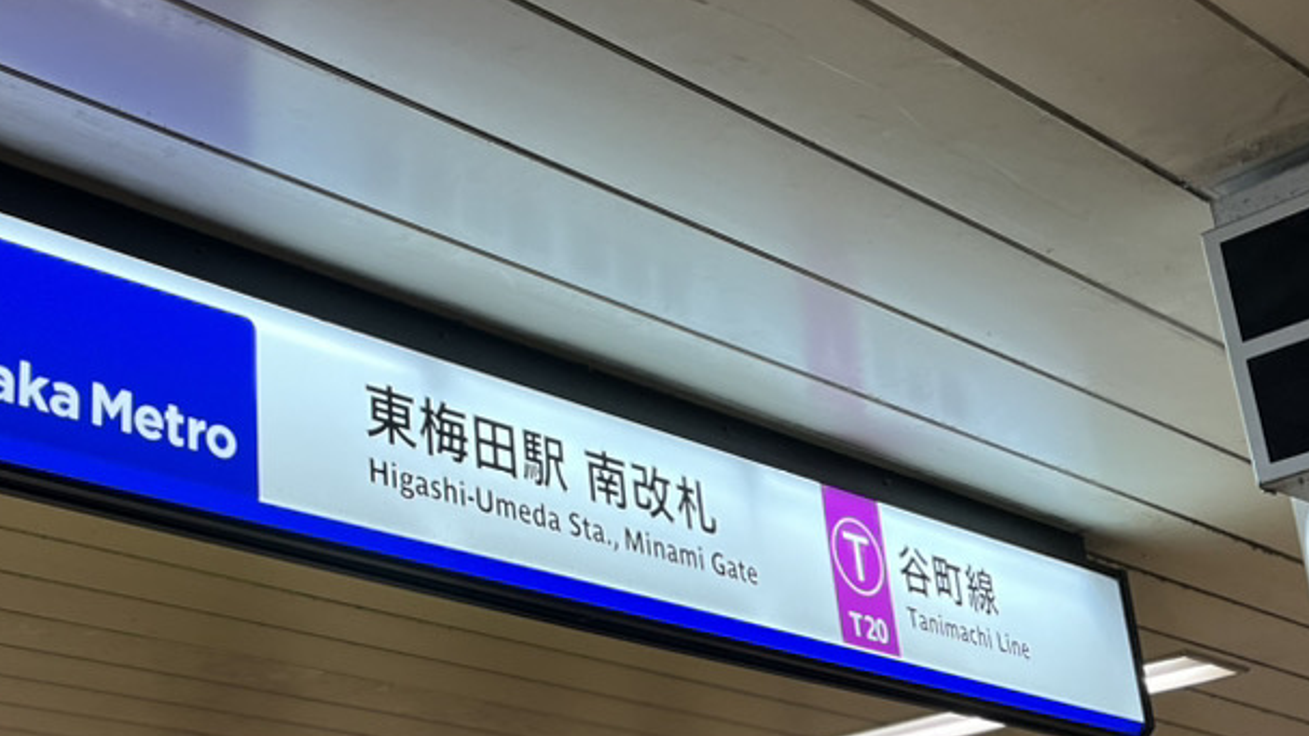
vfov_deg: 21.4
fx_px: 1943
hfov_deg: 36.5
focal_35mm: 56
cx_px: 347
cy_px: 455
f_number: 1.6
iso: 125
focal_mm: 5.1
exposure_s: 1/120
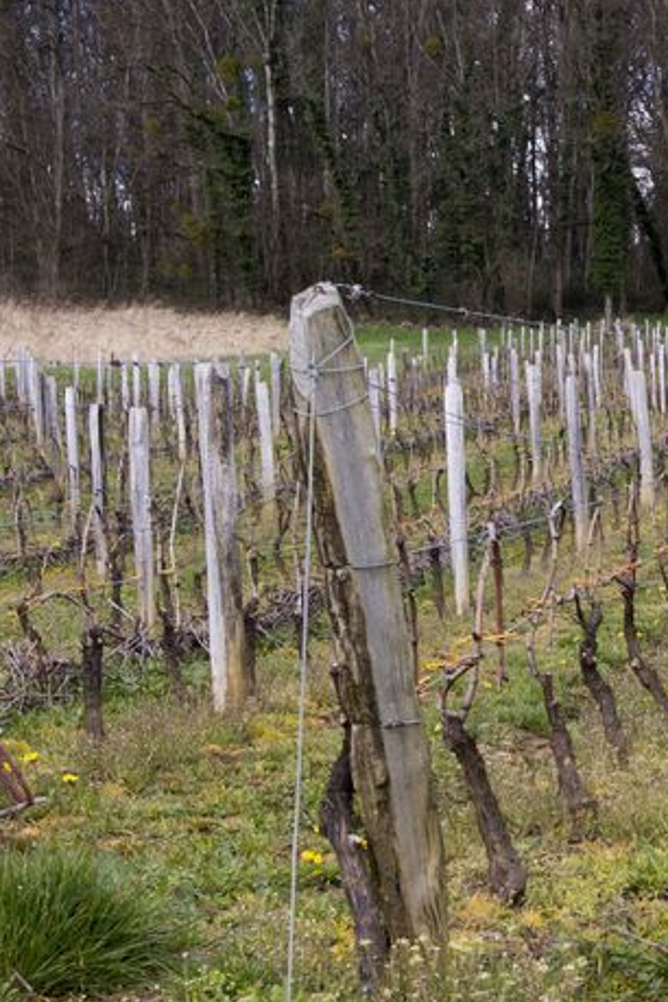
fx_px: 2950
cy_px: 744
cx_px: 915
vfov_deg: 19.2
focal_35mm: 106
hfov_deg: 12.4
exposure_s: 1/80
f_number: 8
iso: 100
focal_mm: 38
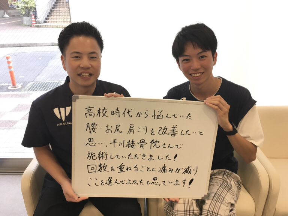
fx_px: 241
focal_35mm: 29
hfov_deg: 61.7
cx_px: 144
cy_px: 108
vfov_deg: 48.2
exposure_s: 1/30
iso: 50
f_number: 2.2
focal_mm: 4.15
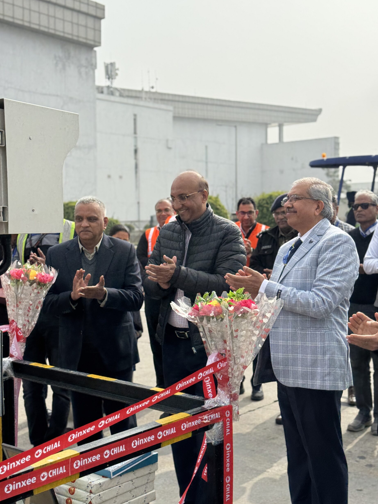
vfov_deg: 38.2
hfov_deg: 29.1
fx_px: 728
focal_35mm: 50
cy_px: 257
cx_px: 187
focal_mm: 6.76
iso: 64
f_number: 1.78
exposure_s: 1/6410
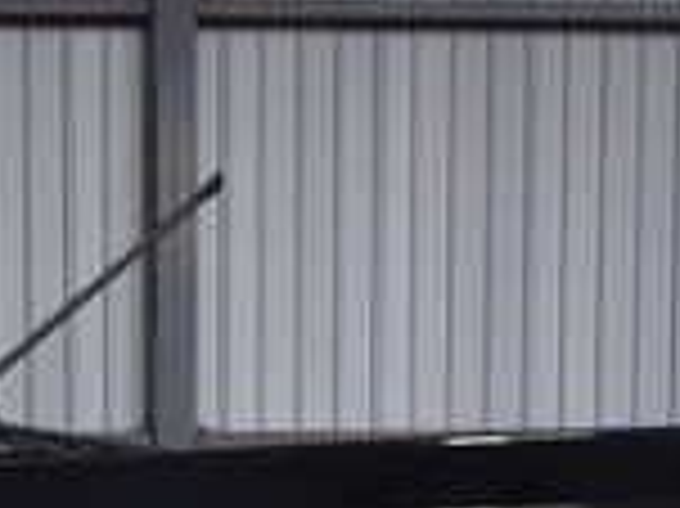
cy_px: 953
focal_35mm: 119
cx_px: -180
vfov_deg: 11.4
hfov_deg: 15.8
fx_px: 2336
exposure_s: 1/320
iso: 100
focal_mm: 5.4
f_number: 3.2
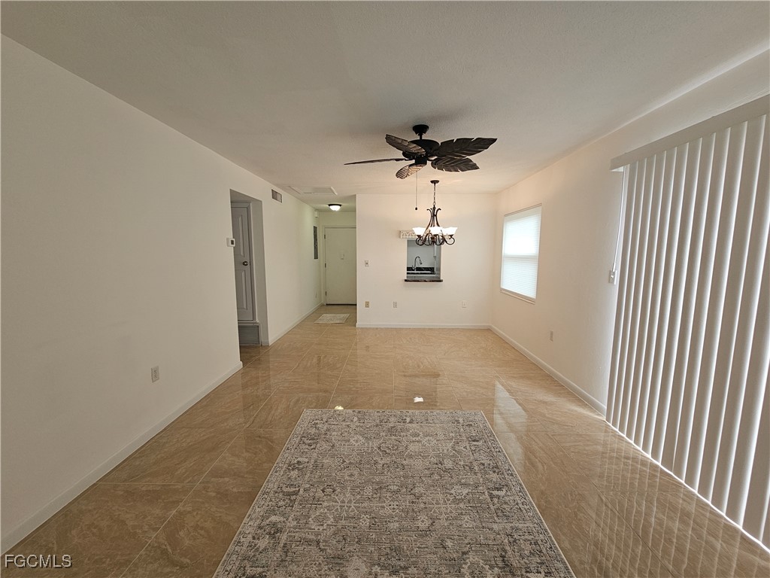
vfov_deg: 89.9
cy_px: 289
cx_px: 385
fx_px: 289
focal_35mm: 13
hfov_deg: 106.2
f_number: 2.2
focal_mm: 2.2
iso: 64
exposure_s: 1/60
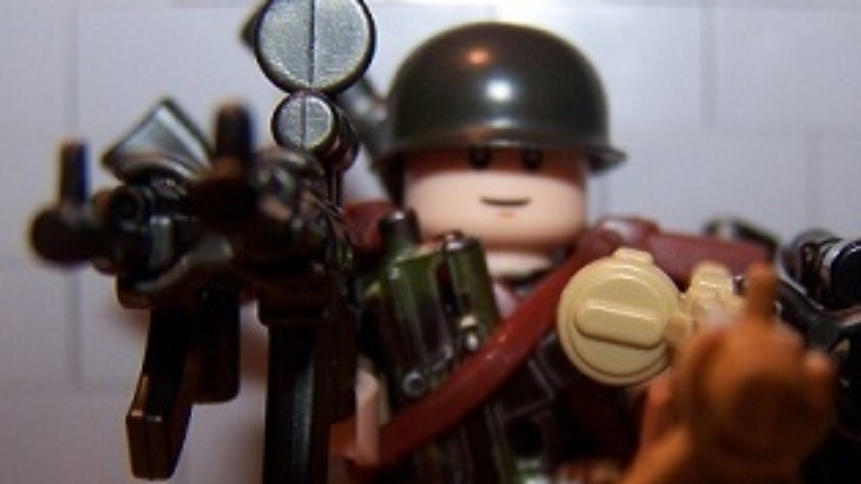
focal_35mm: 63
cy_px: 391
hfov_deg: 33.2
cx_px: 528
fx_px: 1438
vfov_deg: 18.9
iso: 80
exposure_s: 1/60
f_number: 2.8
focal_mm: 6.3
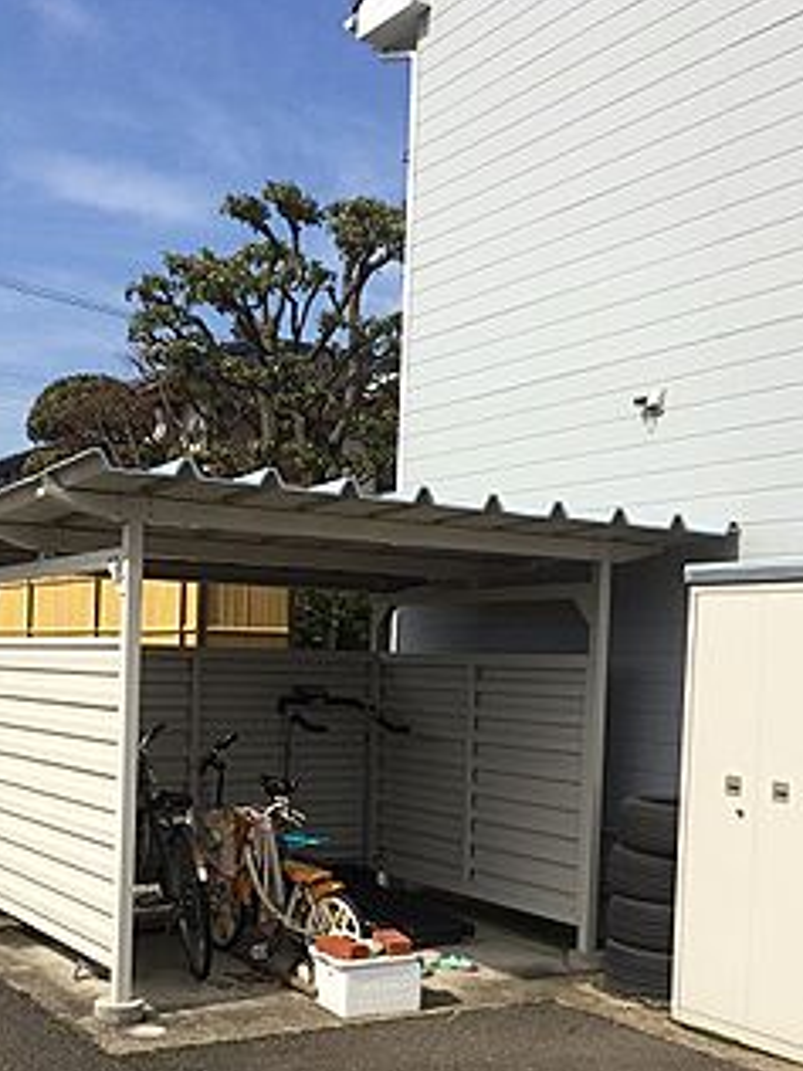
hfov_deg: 32.8
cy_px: 719
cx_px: 329
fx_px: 1361
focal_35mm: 44
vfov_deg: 42.3
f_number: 2.2
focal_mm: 4.15
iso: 32
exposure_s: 1/2933
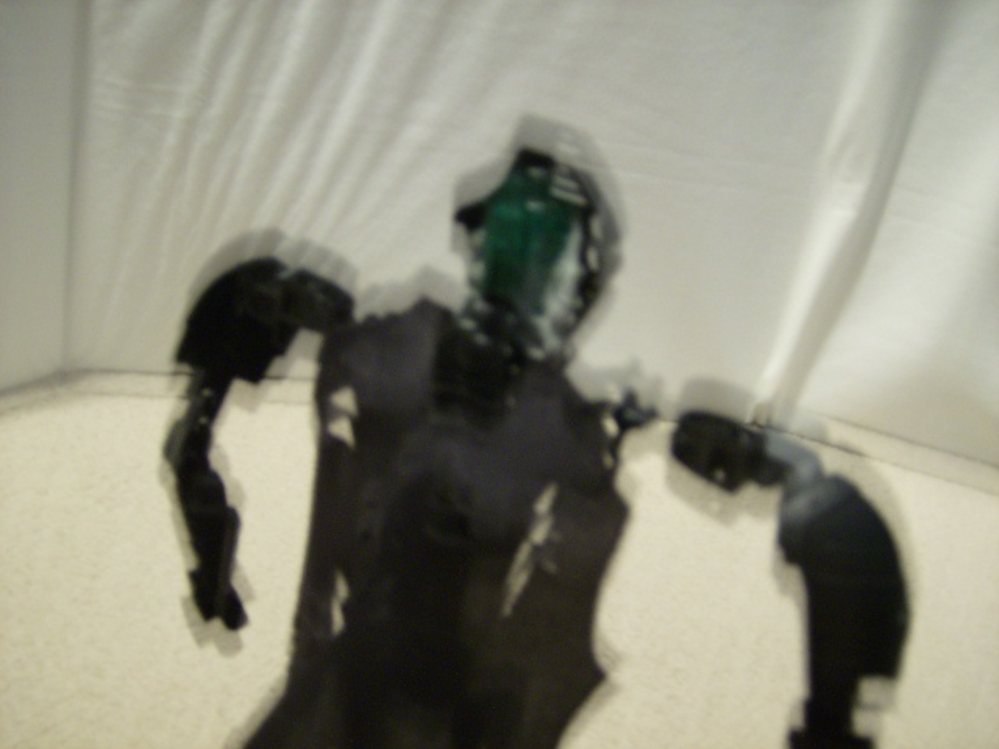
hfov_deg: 51.4
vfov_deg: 39.7
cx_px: 500
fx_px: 1039
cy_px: 374
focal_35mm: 36
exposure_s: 1/1.35
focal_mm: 6
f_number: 2.8
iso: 200
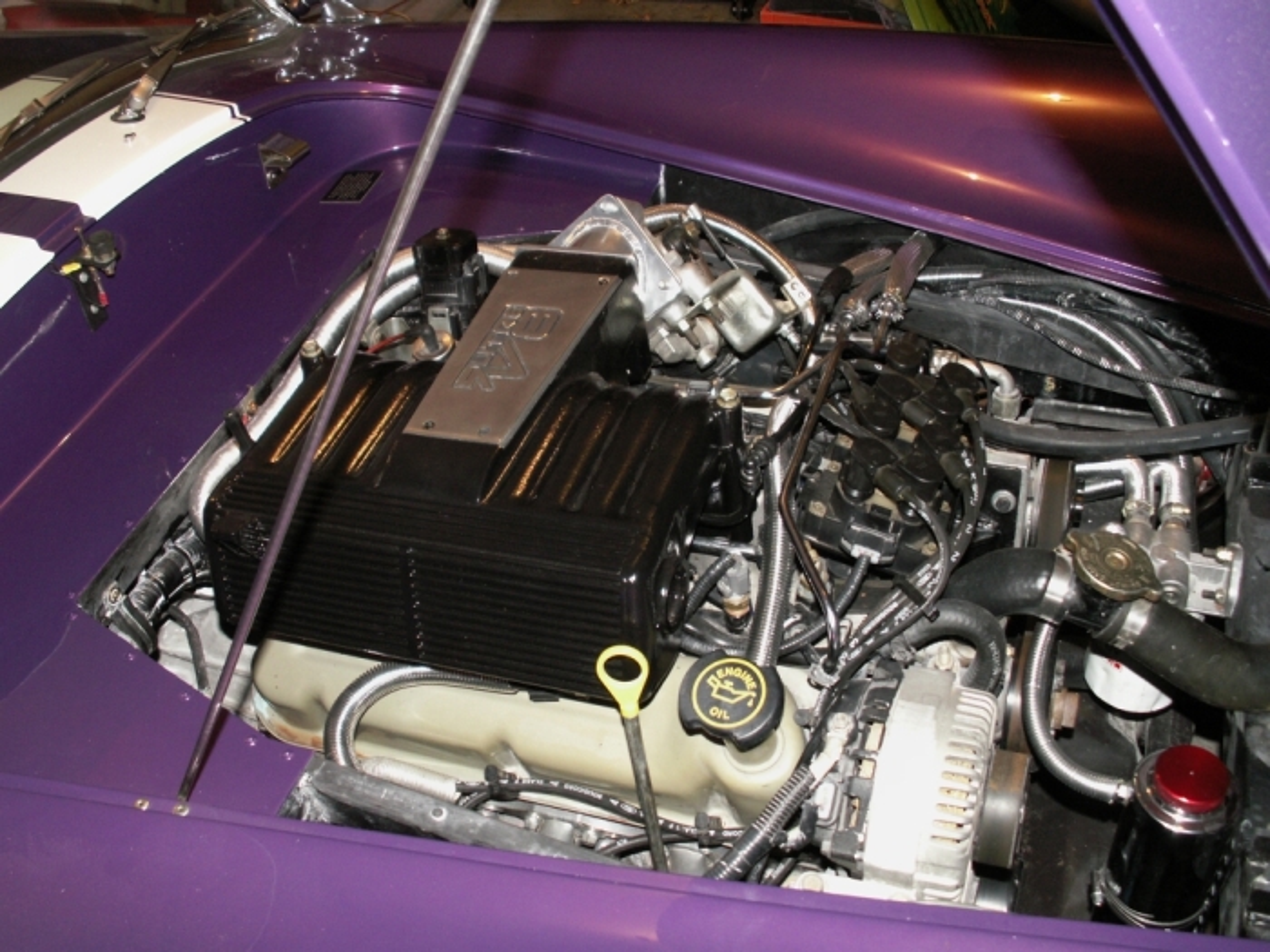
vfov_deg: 40.7
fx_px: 1284
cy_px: 476
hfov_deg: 52.6
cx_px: 635
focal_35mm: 35
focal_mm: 5.86
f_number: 2.8
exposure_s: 1/40
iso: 160
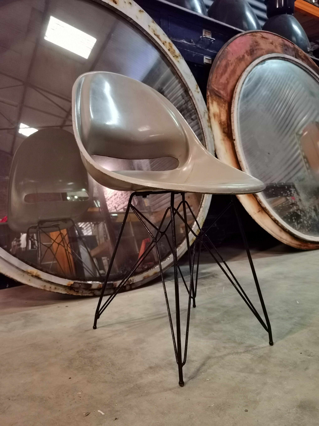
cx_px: 160
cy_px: 213
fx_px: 356
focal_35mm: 29
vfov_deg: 61.7
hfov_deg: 48.2
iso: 640
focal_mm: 6.71
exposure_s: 1/25
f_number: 1.9
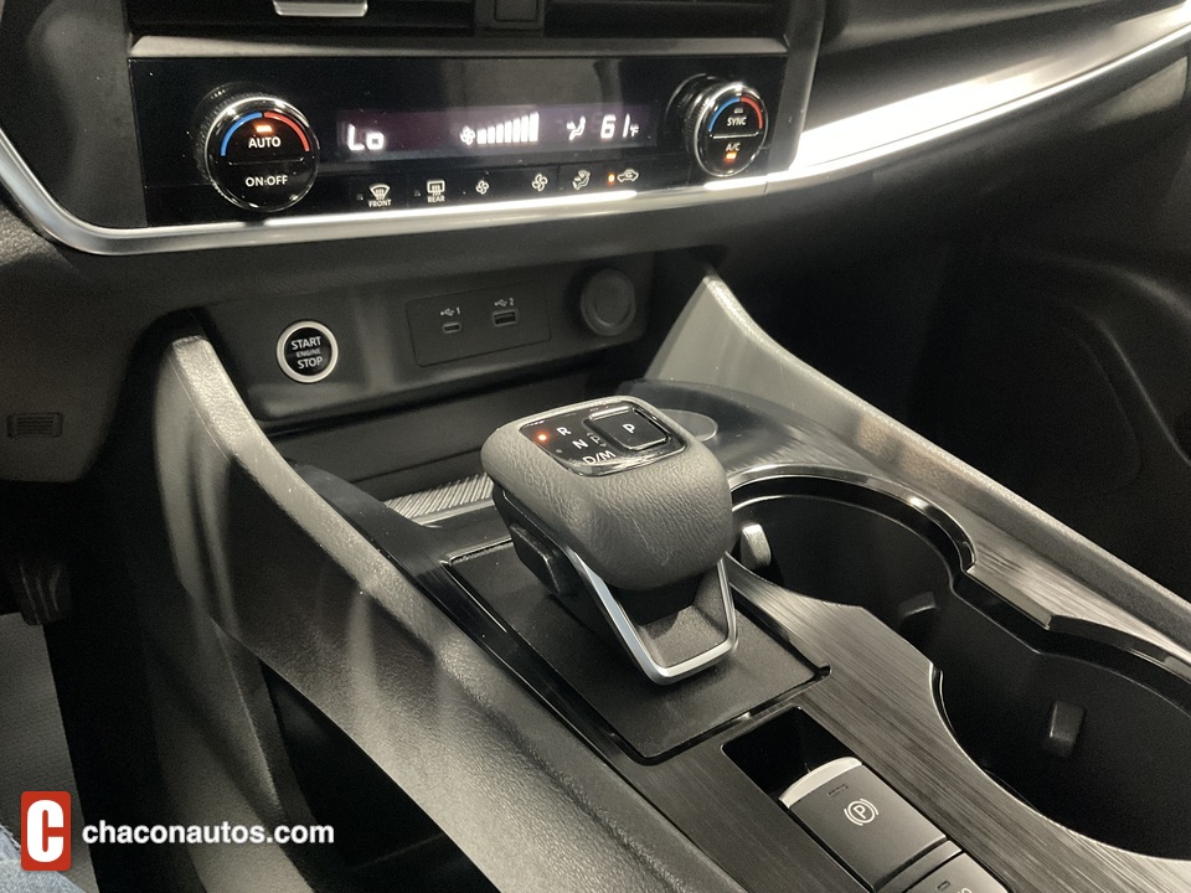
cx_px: 596
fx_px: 998
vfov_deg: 48.2
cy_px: 446
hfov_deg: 61.7
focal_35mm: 29
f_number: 1.8
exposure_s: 1/24
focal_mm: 3
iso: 500
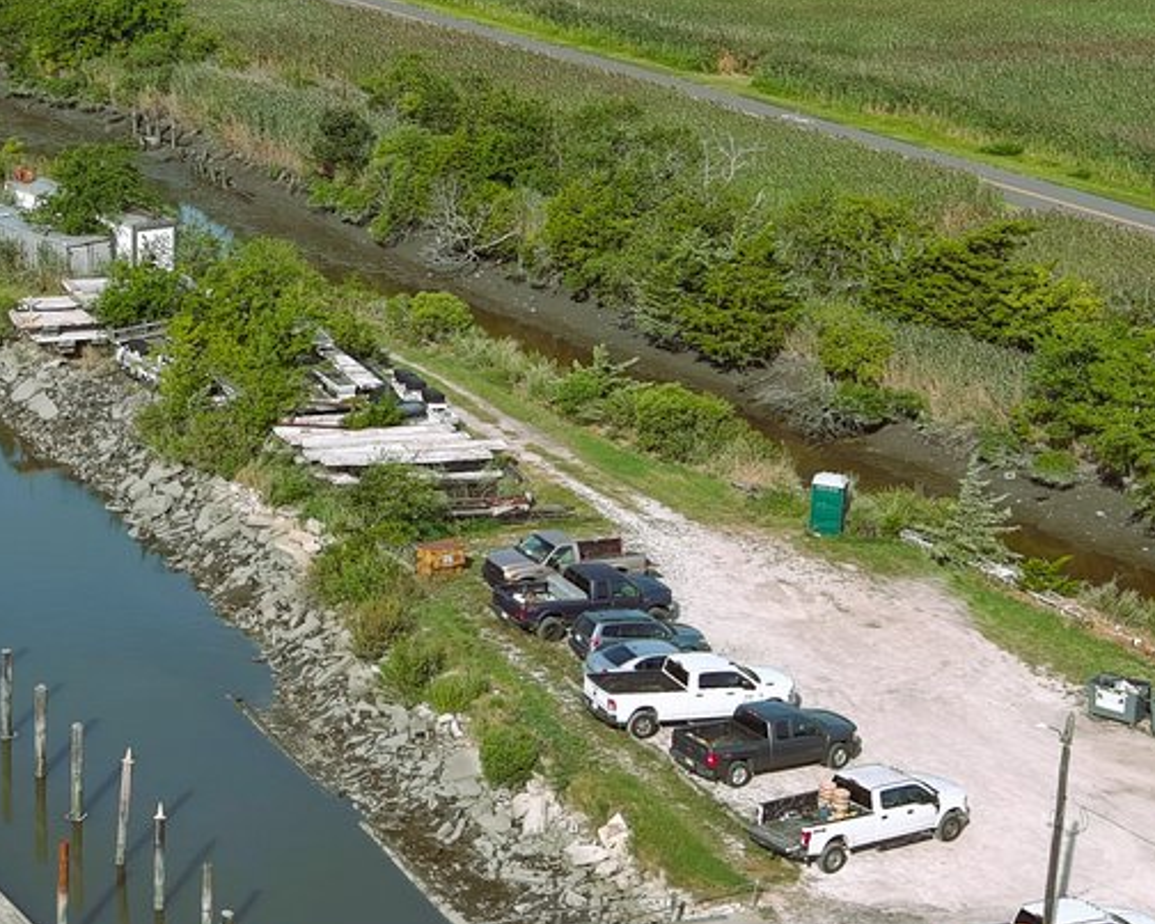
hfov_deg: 20.2
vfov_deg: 16.6
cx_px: 22
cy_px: 169
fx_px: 3144
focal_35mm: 92
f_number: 2.8
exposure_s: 1/1000
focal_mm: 10.57
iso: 100
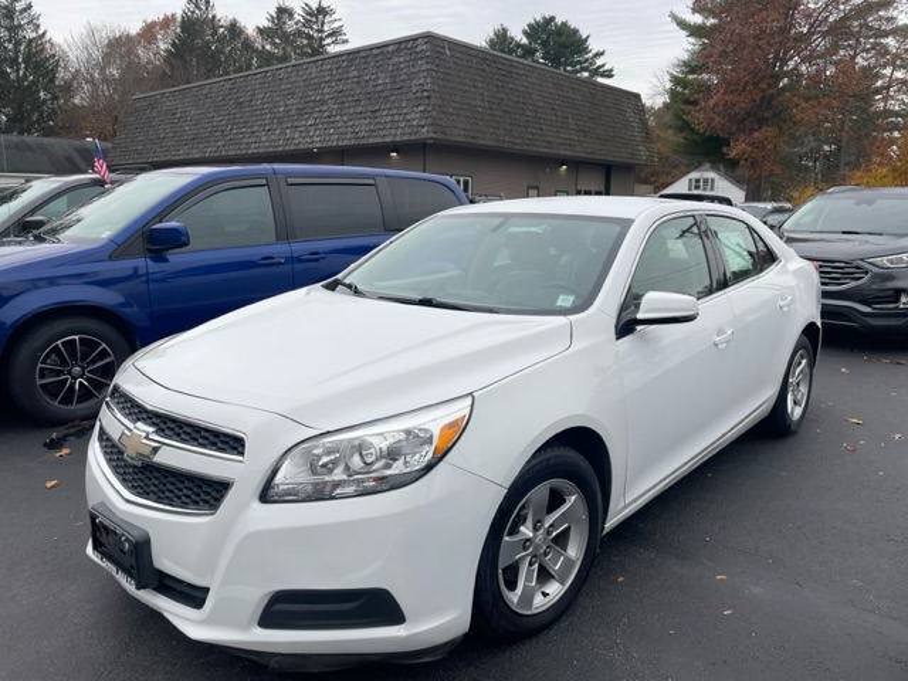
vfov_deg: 53.1
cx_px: 454
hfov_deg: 67.3
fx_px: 682
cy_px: 340
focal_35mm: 26
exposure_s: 1/636
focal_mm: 4.2
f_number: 1.6
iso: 32
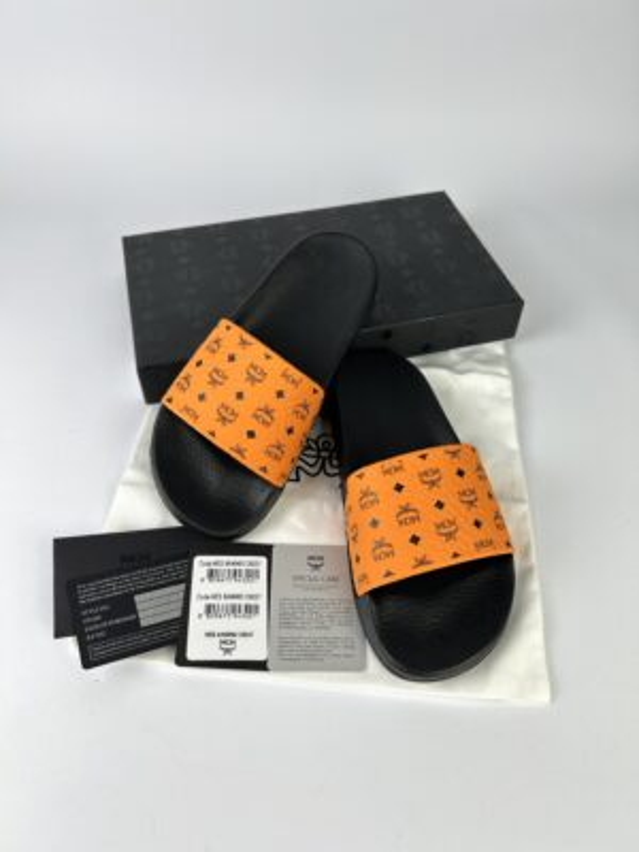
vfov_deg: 67.3
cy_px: 426
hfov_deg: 53.1
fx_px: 640
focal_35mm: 26
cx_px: 320
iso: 32
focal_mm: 5.7
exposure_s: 1/135
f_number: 1.5
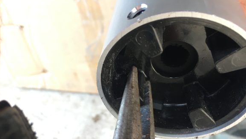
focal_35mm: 42
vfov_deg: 28.3
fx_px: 274
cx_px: 103
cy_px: 84
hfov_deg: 48.2
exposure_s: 1/30
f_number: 2.2
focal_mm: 4.15
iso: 50
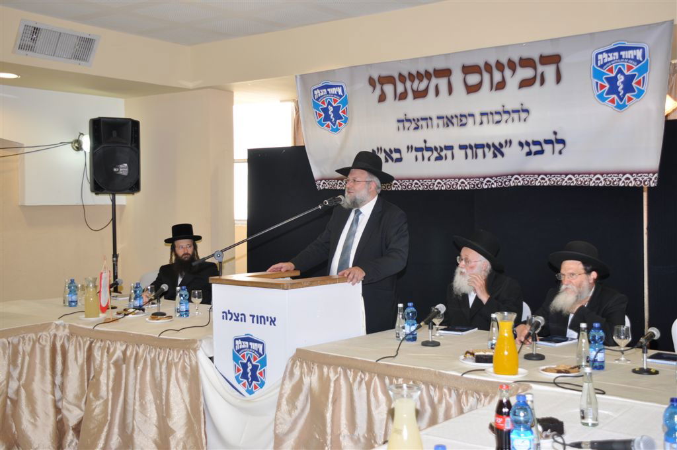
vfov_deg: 29.8
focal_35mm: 45
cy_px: 225
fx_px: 845
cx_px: 338
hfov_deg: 43.7
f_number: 4.5
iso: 200
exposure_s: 1/30
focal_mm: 30
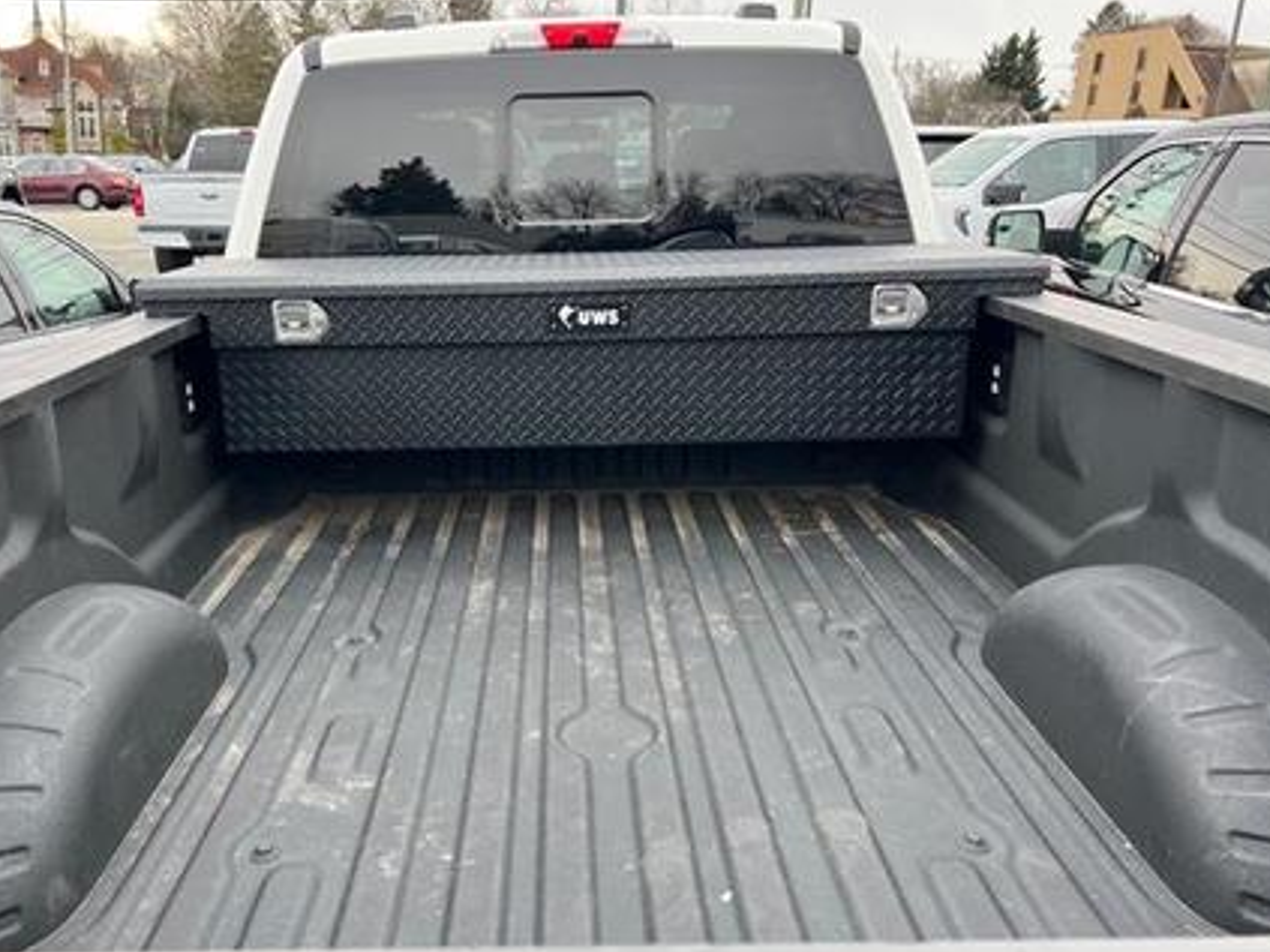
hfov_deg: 58.1
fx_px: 1137
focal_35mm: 31
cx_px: 534
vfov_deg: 45.4
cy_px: 505
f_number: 1.5
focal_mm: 5.7
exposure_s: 1/237
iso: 40
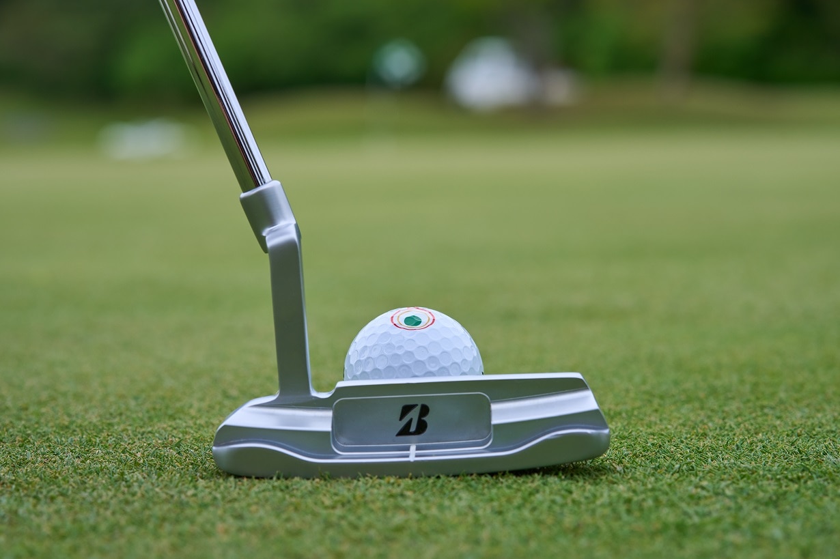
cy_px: 280
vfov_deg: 13.7
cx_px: 420
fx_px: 2332
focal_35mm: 100
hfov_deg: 20.4
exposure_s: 1/200
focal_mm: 100
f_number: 10
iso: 250
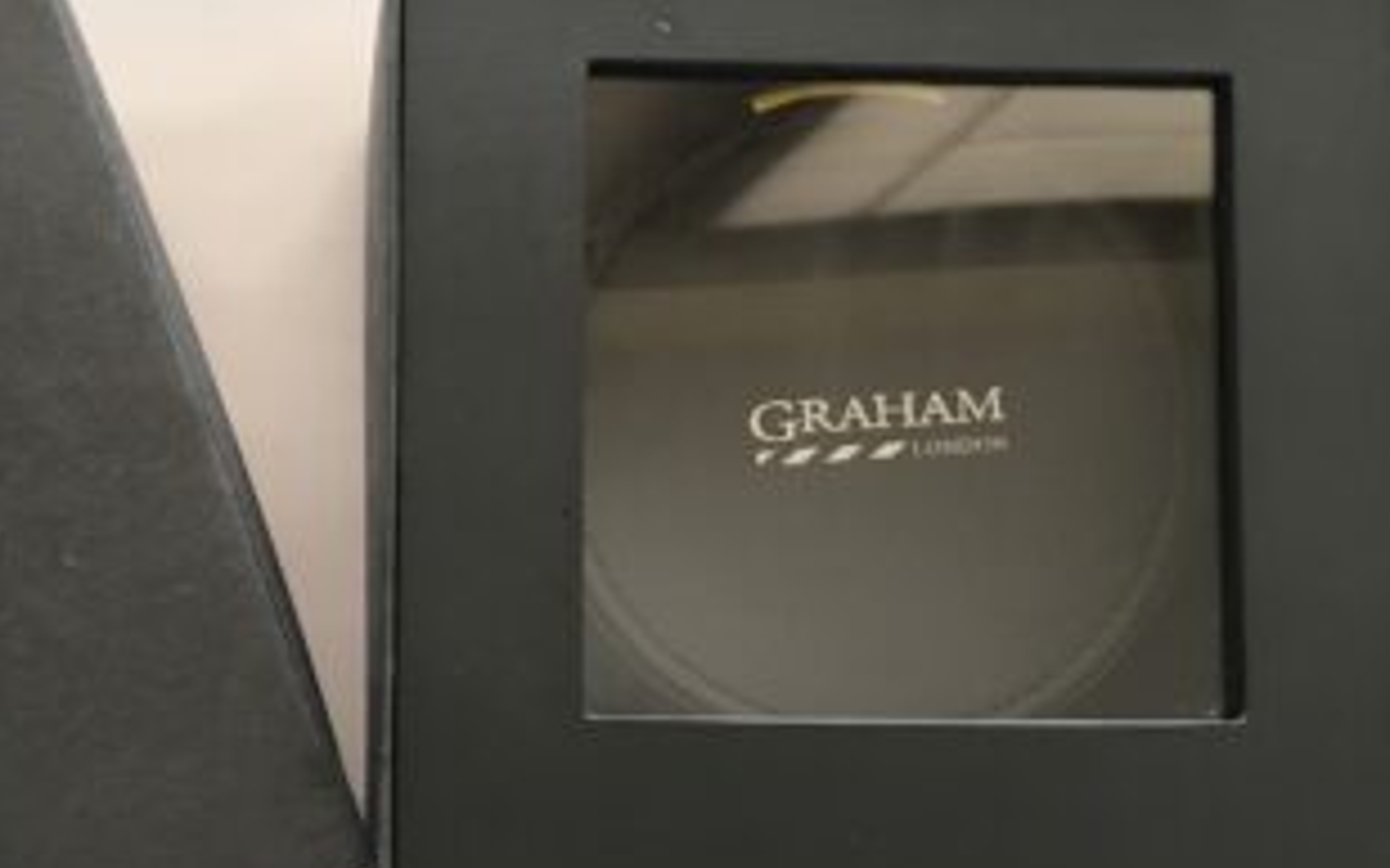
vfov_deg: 26.6
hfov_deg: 40.7
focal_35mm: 48
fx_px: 1818
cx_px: 355
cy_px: 618
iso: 64
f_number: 1.8
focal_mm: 3.99
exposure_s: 1/17
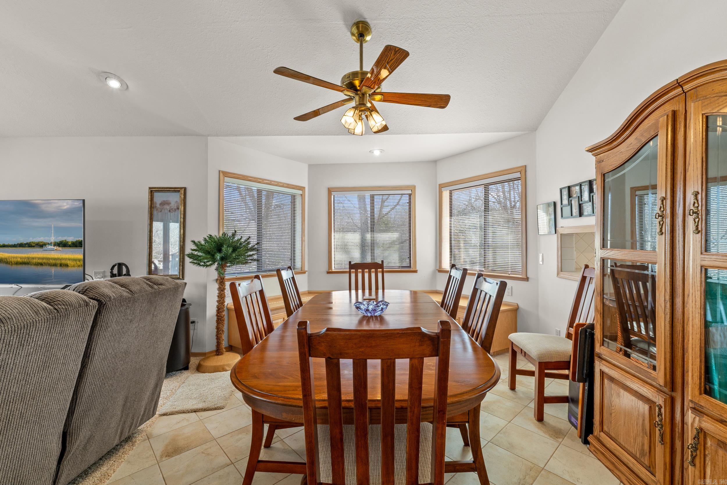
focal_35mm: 15
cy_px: 242
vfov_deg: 77.3
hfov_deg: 100.4
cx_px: 364
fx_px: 303
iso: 200
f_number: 9
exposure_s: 1/2.5
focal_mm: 10
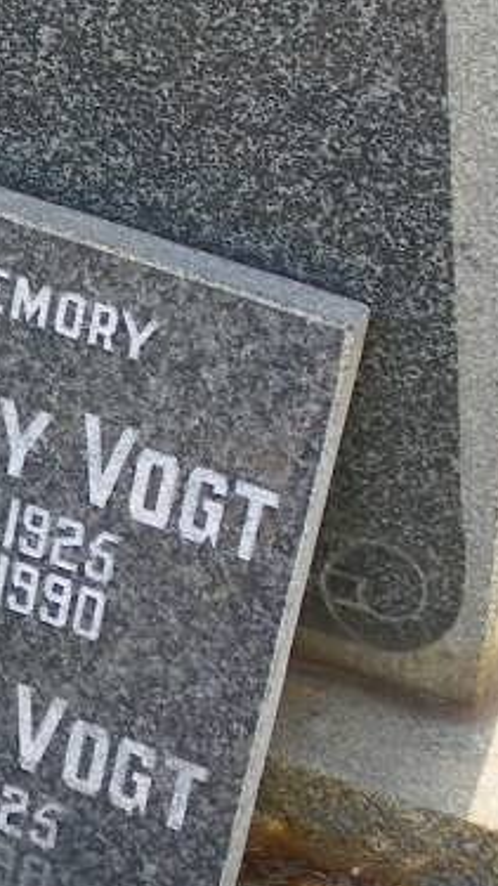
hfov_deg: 9.1
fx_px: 3028
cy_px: -92
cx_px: -297
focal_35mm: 129
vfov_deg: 16.1
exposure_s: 1/60
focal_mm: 6.6
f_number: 3.2
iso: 64
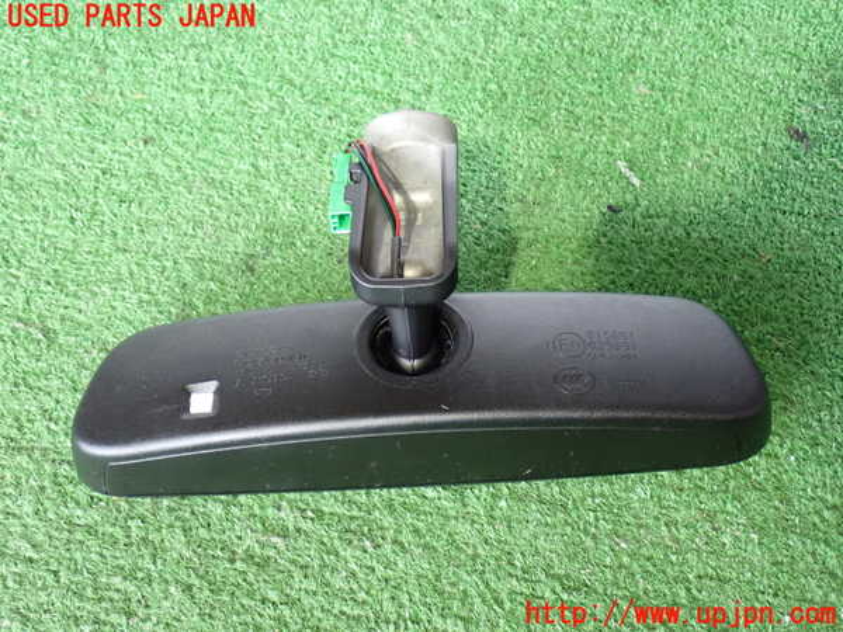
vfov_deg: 30.9
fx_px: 1145
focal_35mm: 47
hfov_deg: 40.4
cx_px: 422
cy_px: 316
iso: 800
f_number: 3.1
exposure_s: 1/25
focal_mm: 8.4
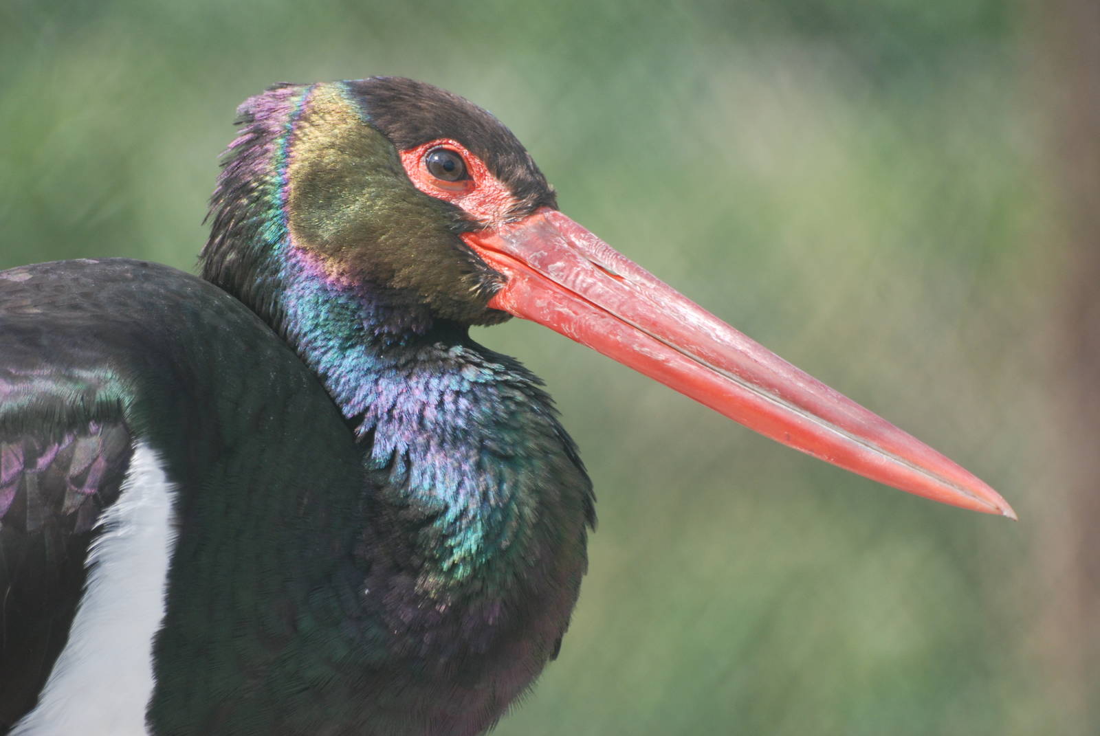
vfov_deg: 3.1
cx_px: 550
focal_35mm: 450
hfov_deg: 4.6
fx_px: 13766
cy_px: 368
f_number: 5.6
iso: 360
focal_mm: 300
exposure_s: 1/500
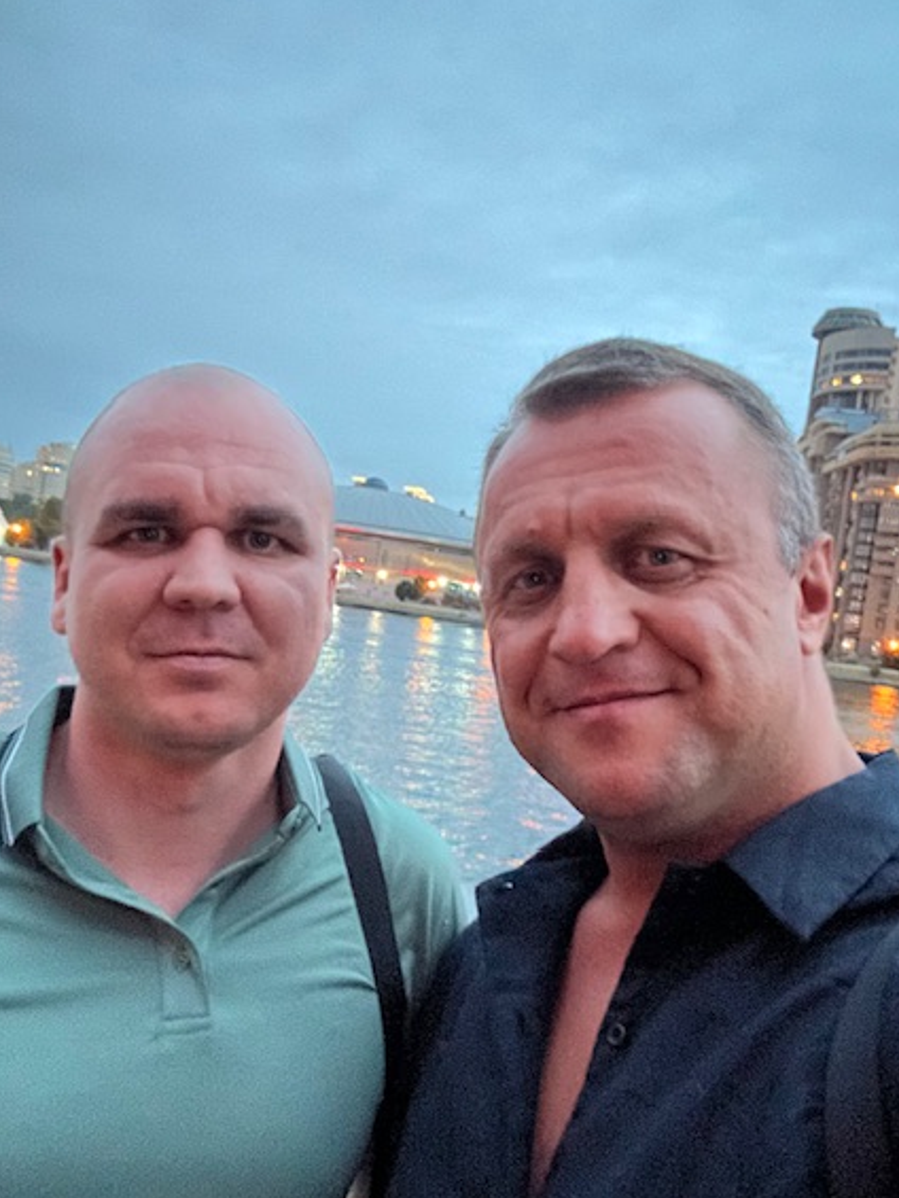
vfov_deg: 53.9
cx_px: 407
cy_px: 638
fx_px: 1177
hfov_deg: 41.8
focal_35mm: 34
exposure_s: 1/8
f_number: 1.9
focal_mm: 2.69
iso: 1000
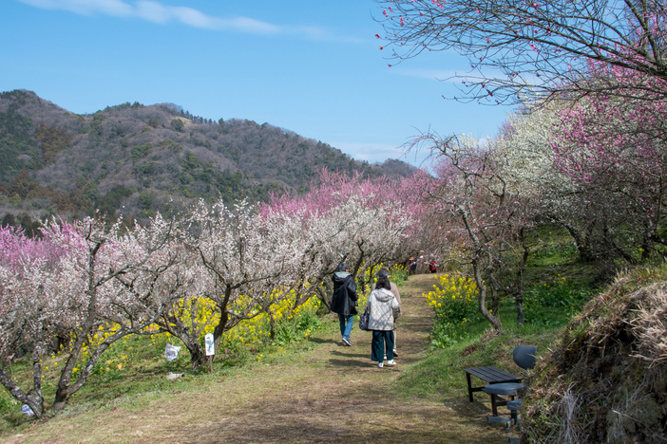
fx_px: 834
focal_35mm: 45
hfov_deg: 43.6
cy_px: 222
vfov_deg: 29.9
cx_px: 334
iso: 400
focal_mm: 30
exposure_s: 1/640
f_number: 13
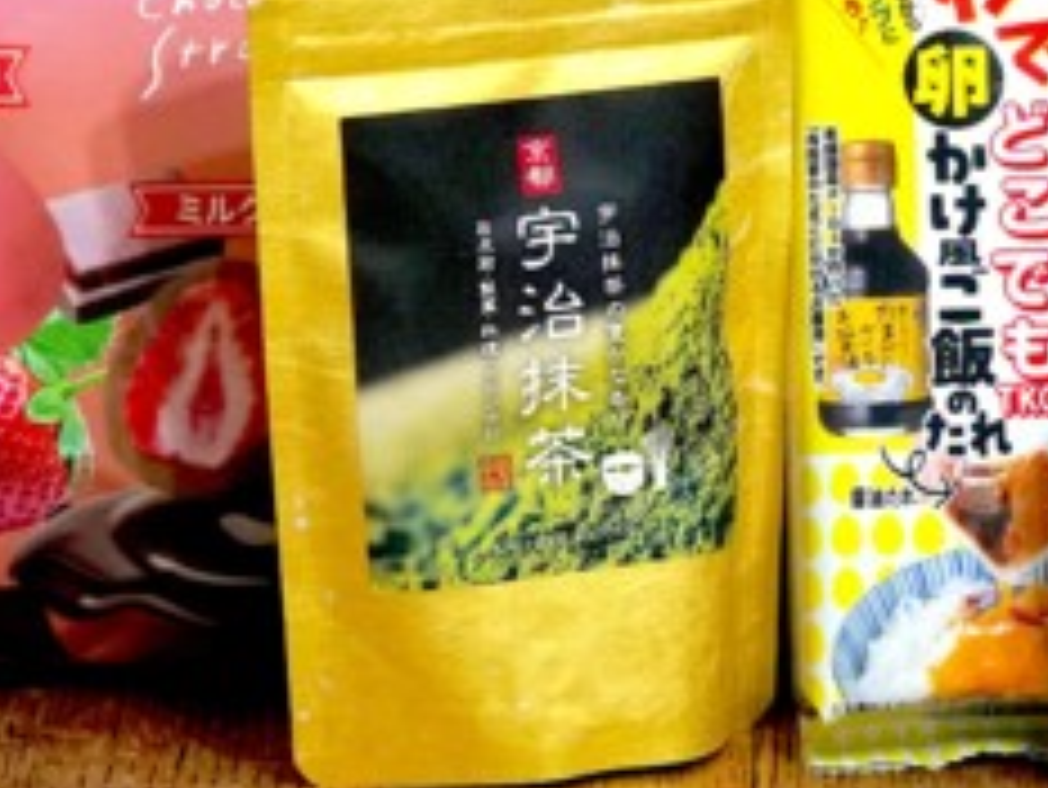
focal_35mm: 212
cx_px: 949
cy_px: -70
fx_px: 6408
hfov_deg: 9.3
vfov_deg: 7.0
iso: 1600
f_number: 4.5
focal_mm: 45
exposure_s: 1/100
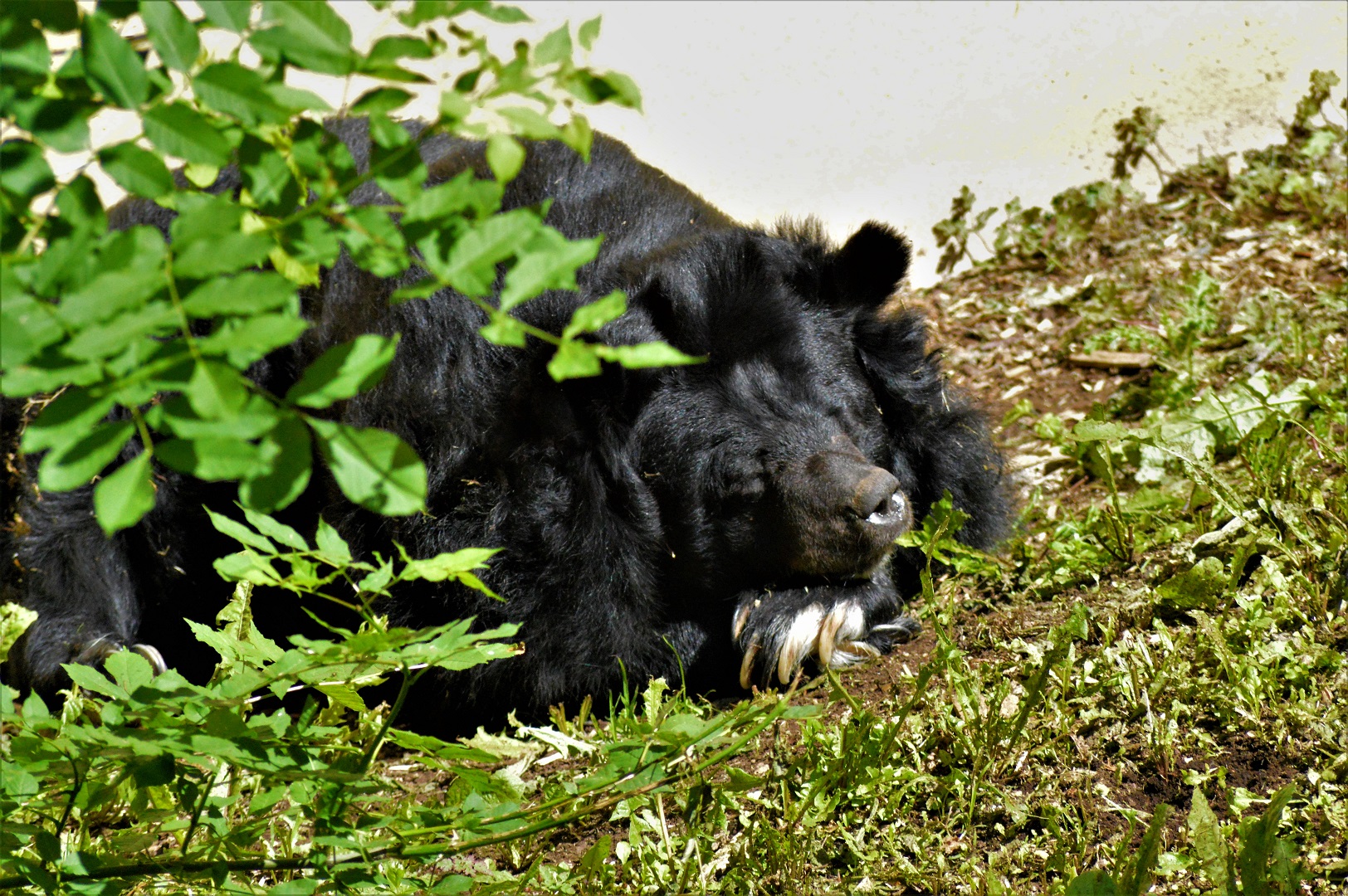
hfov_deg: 4.6
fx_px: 16836
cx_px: 674
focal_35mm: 450
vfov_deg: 3.1
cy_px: 448
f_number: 8
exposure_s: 1/4000
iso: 6400
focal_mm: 300
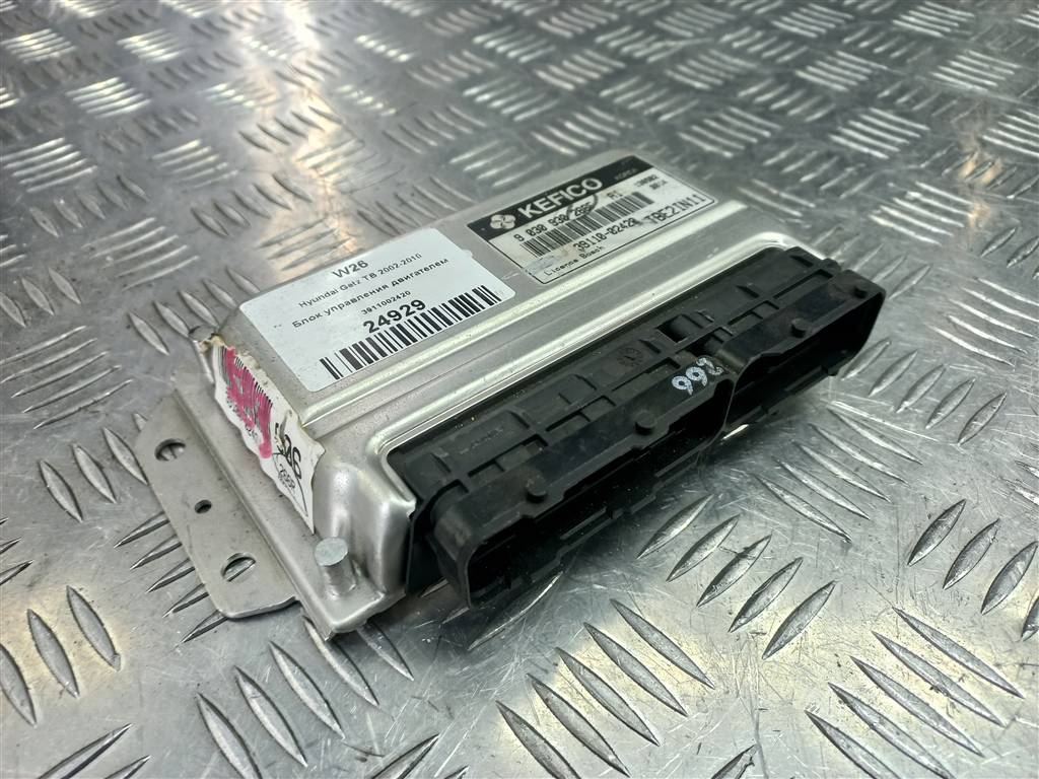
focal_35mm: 25
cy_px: 390
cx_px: 520
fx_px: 750
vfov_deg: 54.9
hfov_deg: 69.4
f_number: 1.8
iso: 64
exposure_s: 1/50
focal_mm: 4.6
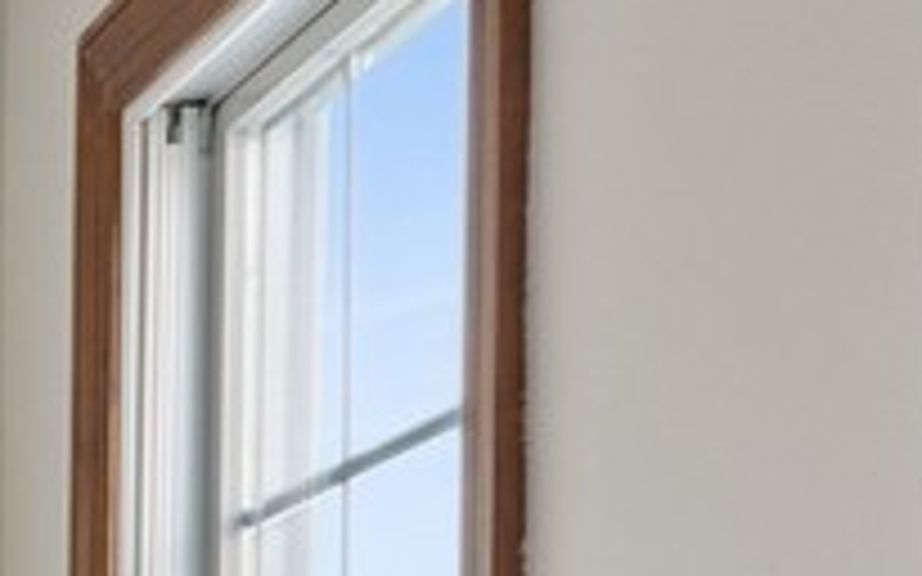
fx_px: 3442
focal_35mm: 137
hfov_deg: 9.5
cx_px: -2247
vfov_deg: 9.1
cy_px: 1107
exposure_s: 1/10
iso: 400
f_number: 8
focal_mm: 17
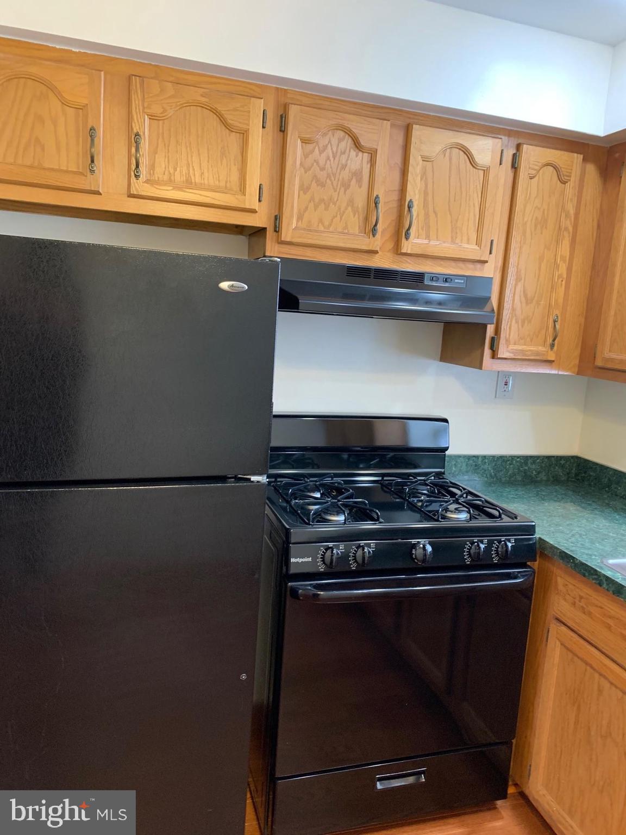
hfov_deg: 53.1
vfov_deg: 67.3
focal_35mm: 26
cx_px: 313
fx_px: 627
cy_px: 418
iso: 200
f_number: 1.8
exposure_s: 1/60
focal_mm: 4.25
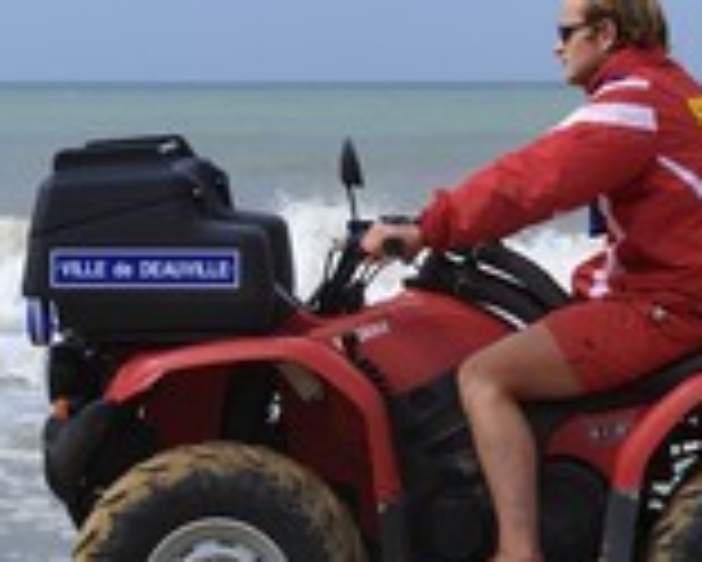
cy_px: 279
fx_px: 8399
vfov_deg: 3.8
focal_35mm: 404
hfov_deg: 4.8
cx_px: 349
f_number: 13
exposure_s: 1/500
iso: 400
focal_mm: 160
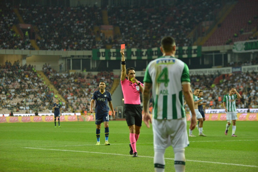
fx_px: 874
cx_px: 129
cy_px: 86
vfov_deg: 11.2
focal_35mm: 122
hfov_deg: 16.8
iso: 4000
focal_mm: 122
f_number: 2.8
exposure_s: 1/2500
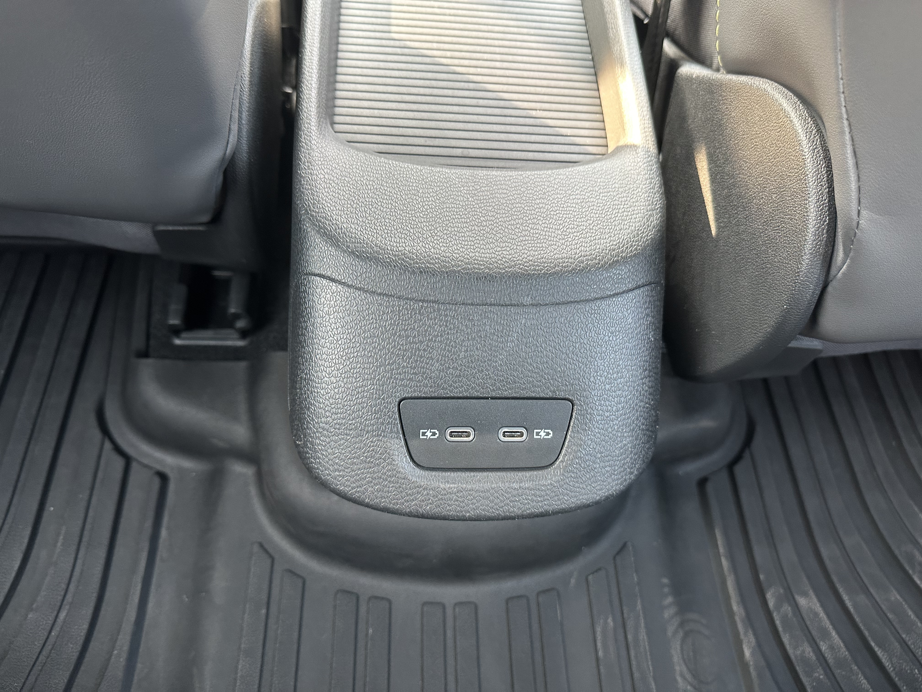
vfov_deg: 56.8
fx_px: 639
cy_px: 346
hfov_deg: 71.6
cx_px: 461
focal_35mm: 24
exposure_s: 1/65
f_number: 1.78
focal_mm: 6.86
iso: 250
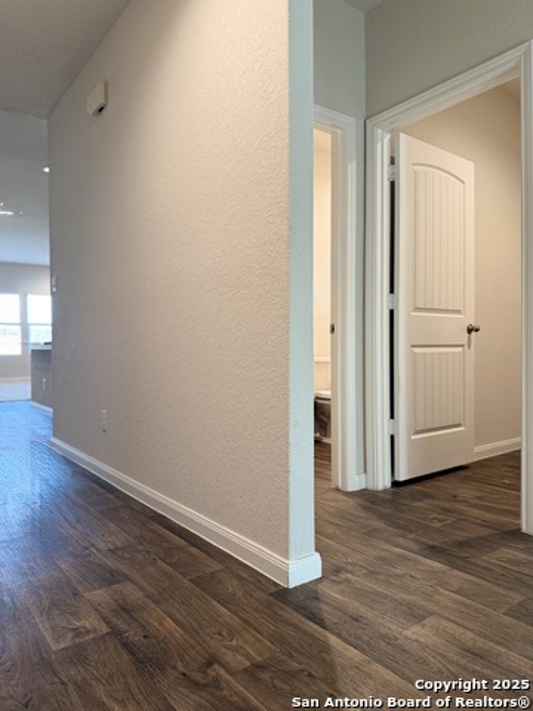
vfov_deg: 71.6
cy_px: 356
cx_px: 266
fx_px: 493
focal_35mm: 24
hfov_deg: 56.8
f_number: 1.78
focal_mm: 6.76
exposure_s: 1/60
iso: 160
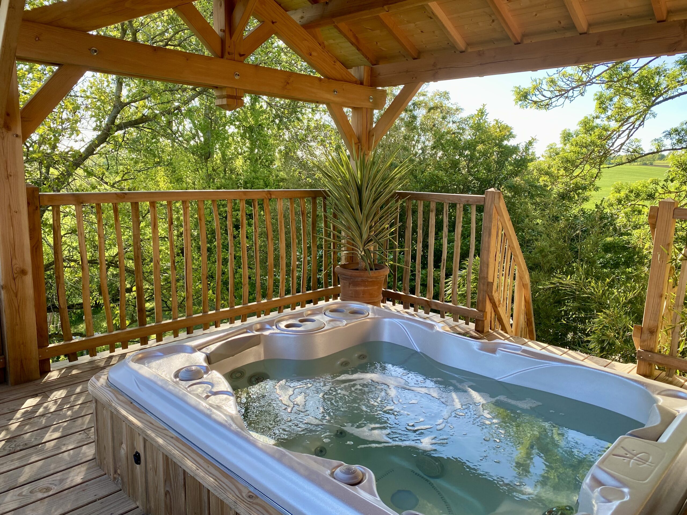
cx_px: 344
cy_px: 258
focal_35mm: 26
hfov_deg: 67.3
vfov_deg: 53.1
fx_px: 516
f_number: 1.8
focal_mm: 4.25
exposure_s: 1/333
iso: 32
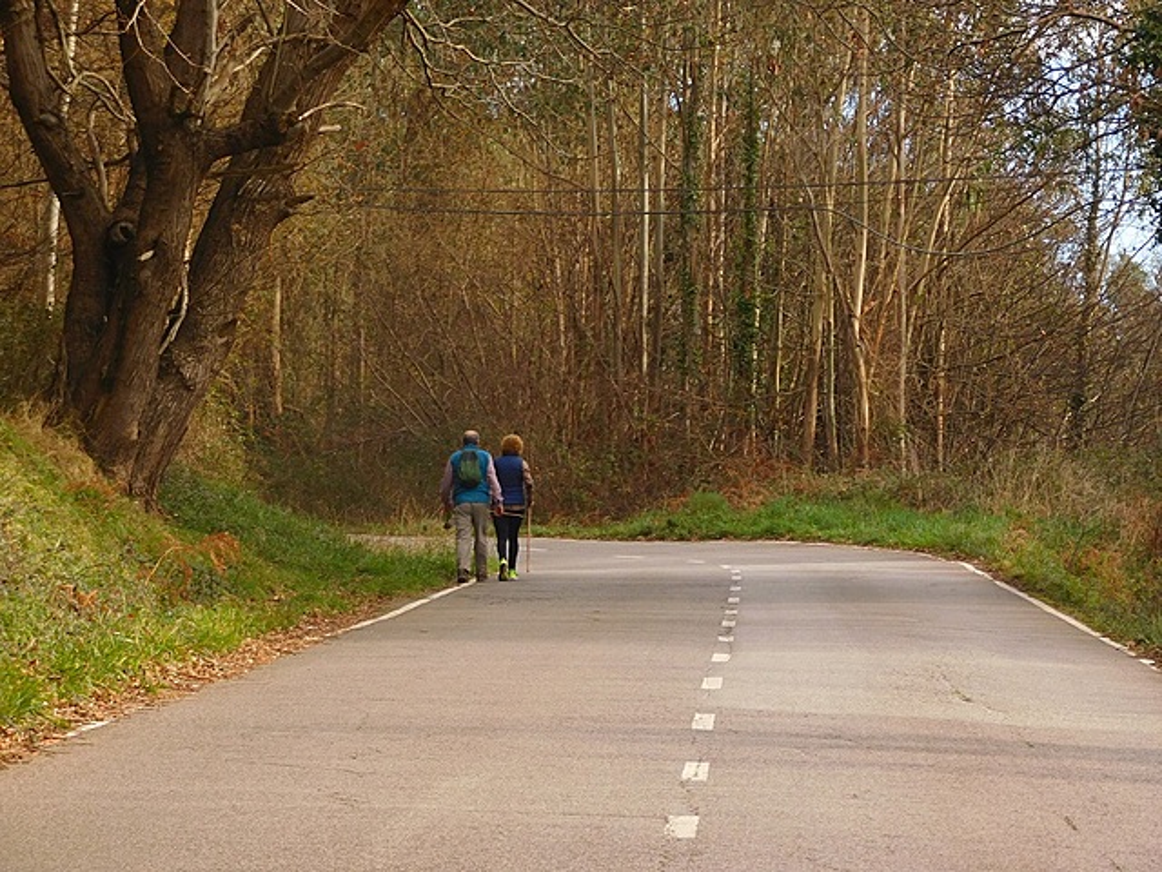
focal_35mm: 202
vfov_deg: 7.4
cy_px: 436
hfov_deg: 9.8
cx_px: 581
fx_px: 6781
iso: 125
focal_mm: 35.9
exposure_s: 1/160
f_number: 5.4
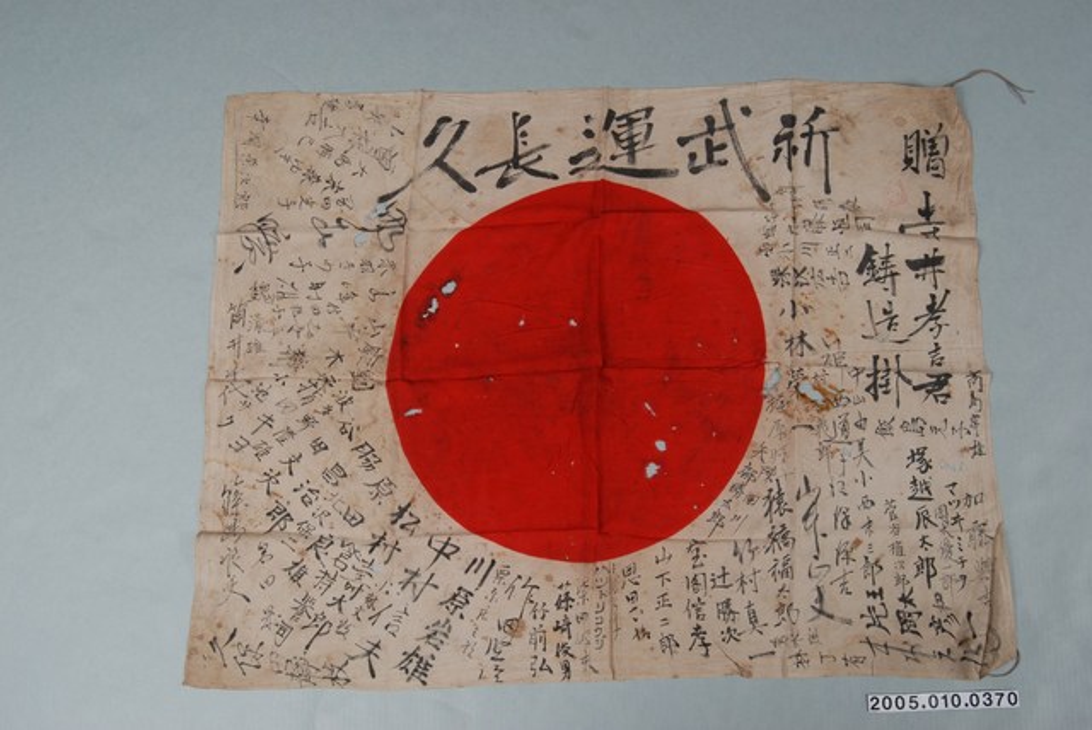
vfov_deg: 38.4
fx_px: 1047
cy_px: 365
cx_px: 546
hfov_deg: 55.1
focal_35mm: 34
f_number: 8
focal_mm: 23
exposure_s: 1/125
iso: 100
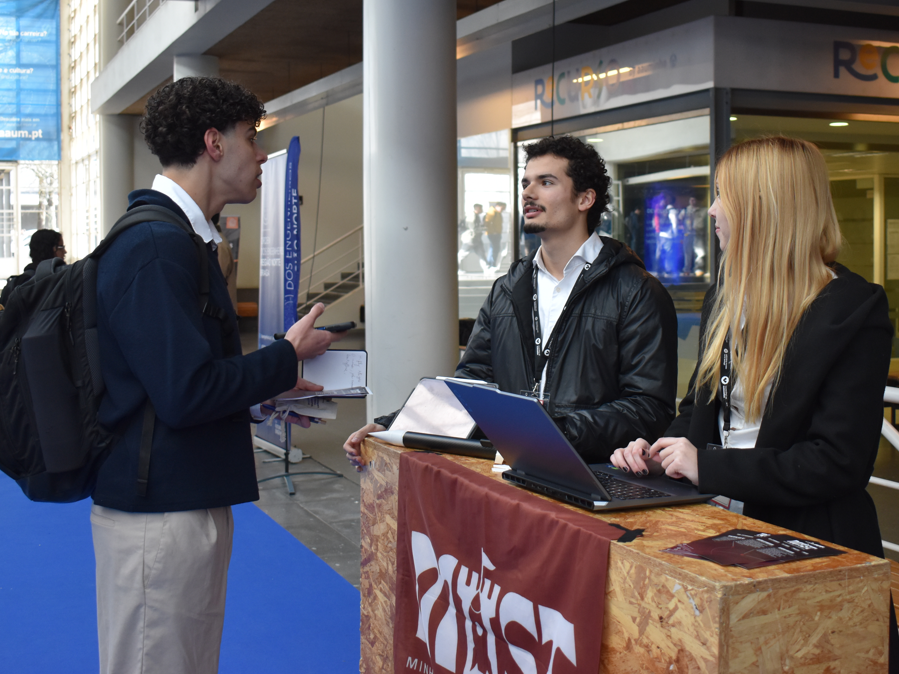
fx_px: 1273
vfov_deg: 29.6
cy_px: 285
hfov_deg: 38.7
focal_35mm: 49
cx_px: 540
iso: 800
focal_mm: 26
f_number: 4
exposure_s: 1/250
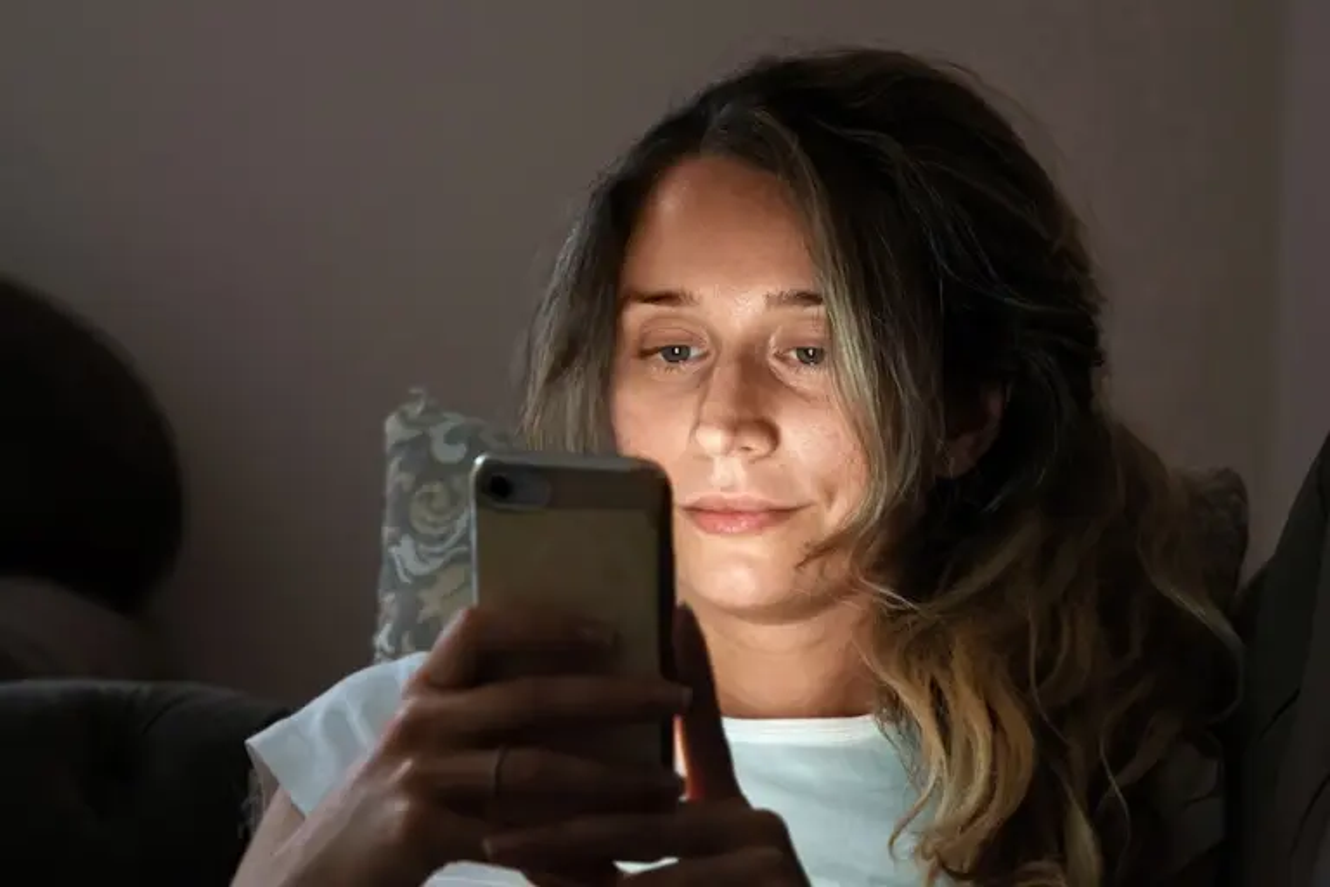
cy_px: 444
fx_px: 3879
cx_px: 665
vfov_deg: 13.0
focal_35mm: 105
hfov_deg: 19.5
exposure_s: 1/10
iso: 1000
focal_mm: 70
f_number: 4
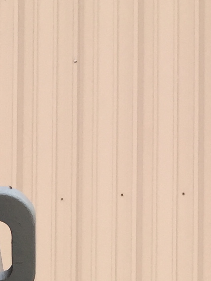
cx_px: -44
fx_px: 1097
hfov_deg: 10.8
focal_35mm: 135
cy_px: 632
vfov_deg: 12.2
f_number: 2.2
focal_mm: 4.15
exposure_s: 1/434
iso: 32
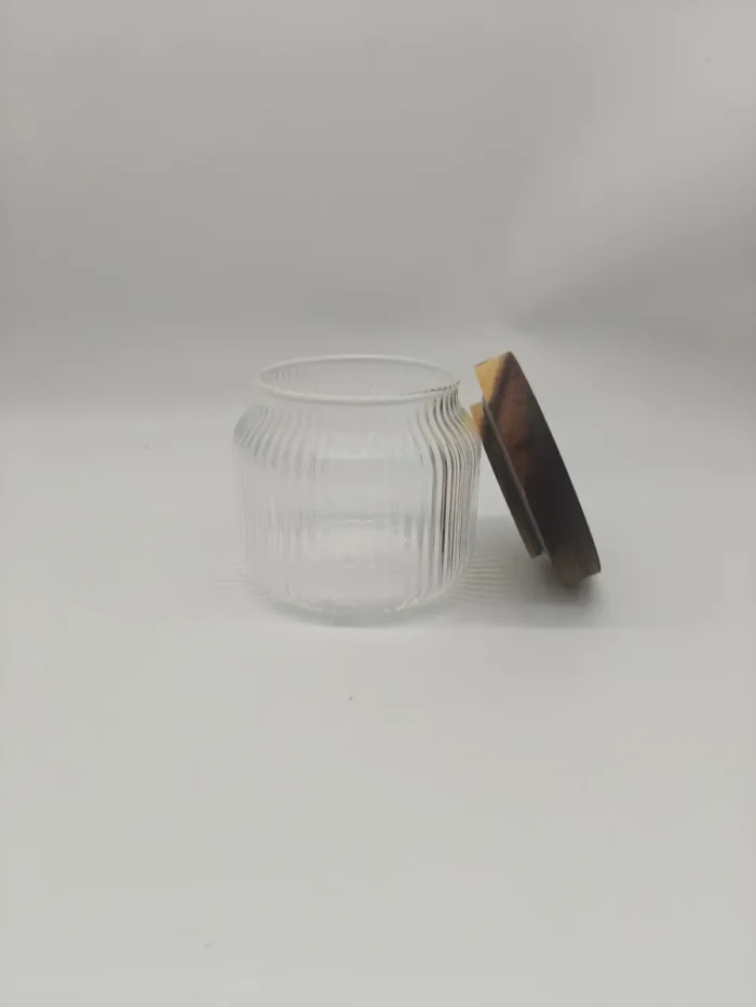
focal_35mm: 23
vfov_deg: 73.9
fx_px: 670
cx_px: 378
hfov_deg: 58.9
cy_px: 504
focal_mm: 6.06
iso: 50
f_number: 1.6
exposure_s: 1/132
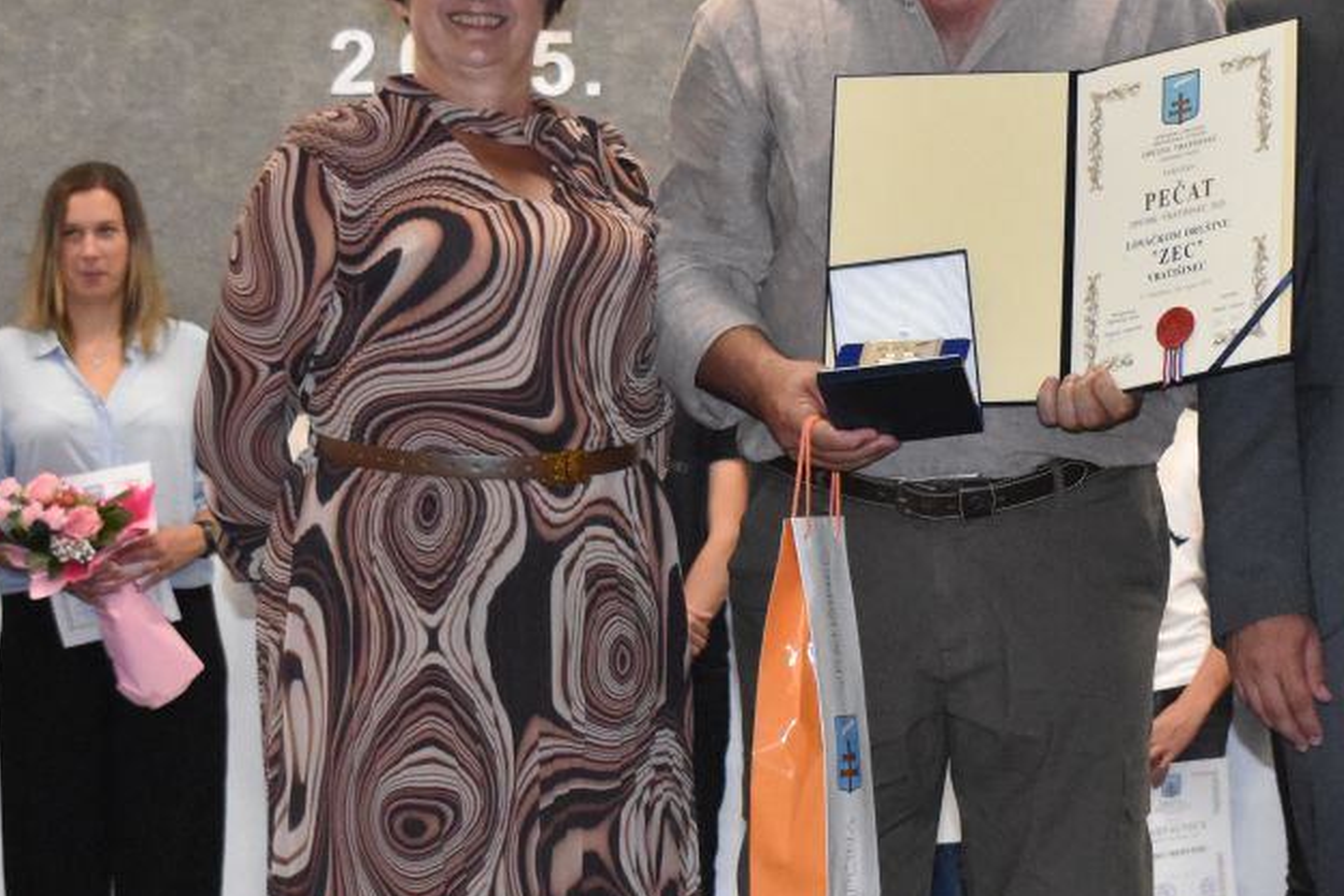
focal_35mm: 146
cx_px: 933
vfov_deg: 9.4
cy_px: 661
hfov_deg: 14.0
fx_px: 5452
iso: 3600
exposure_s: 1/200
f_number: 5.6
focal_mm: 38
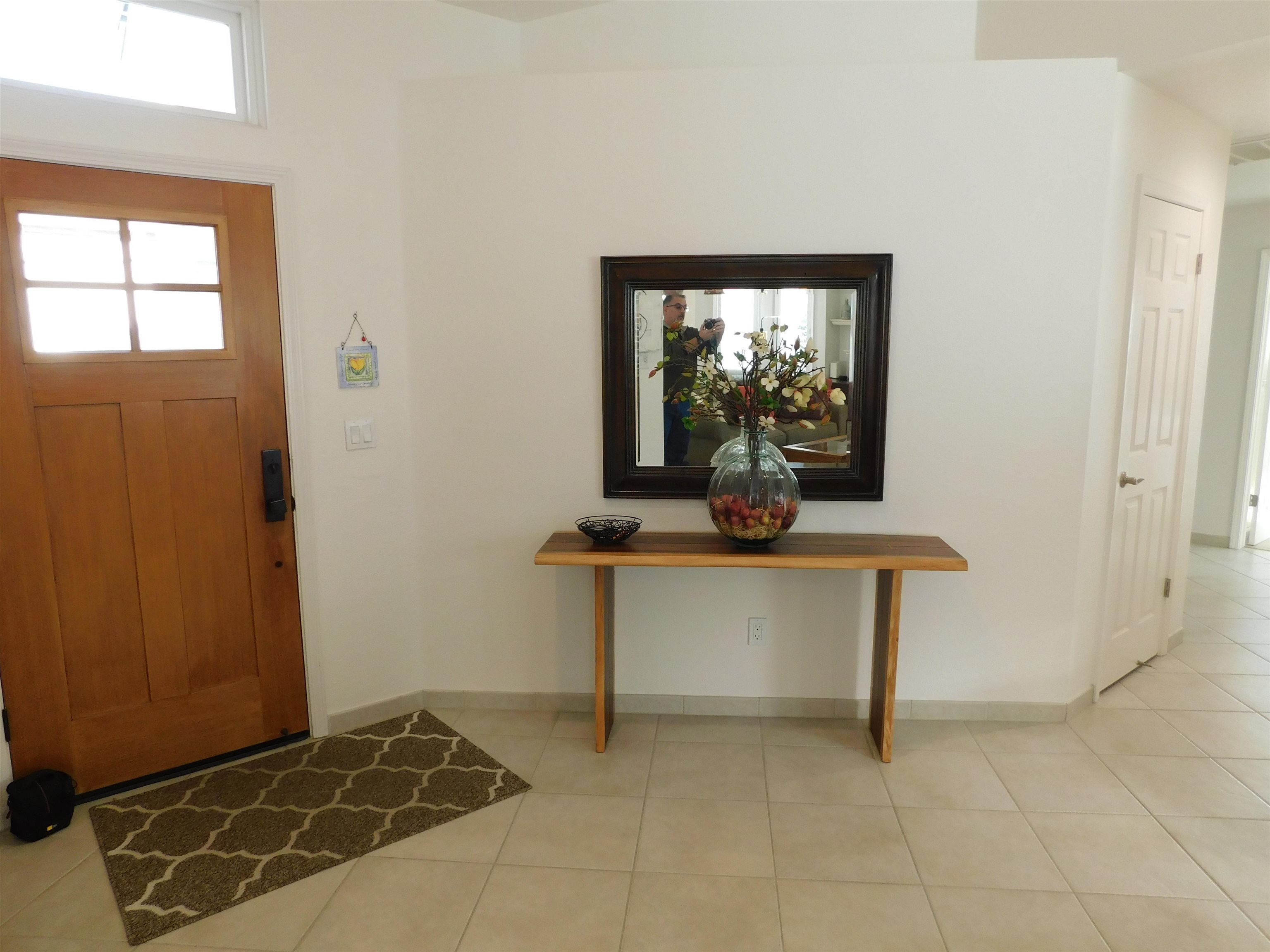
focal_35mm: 23
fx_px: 844
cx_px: 635
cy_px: 476
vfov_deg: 58.9
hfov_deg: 73.9
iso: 160
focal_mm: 4
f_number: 3
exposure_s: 1/30
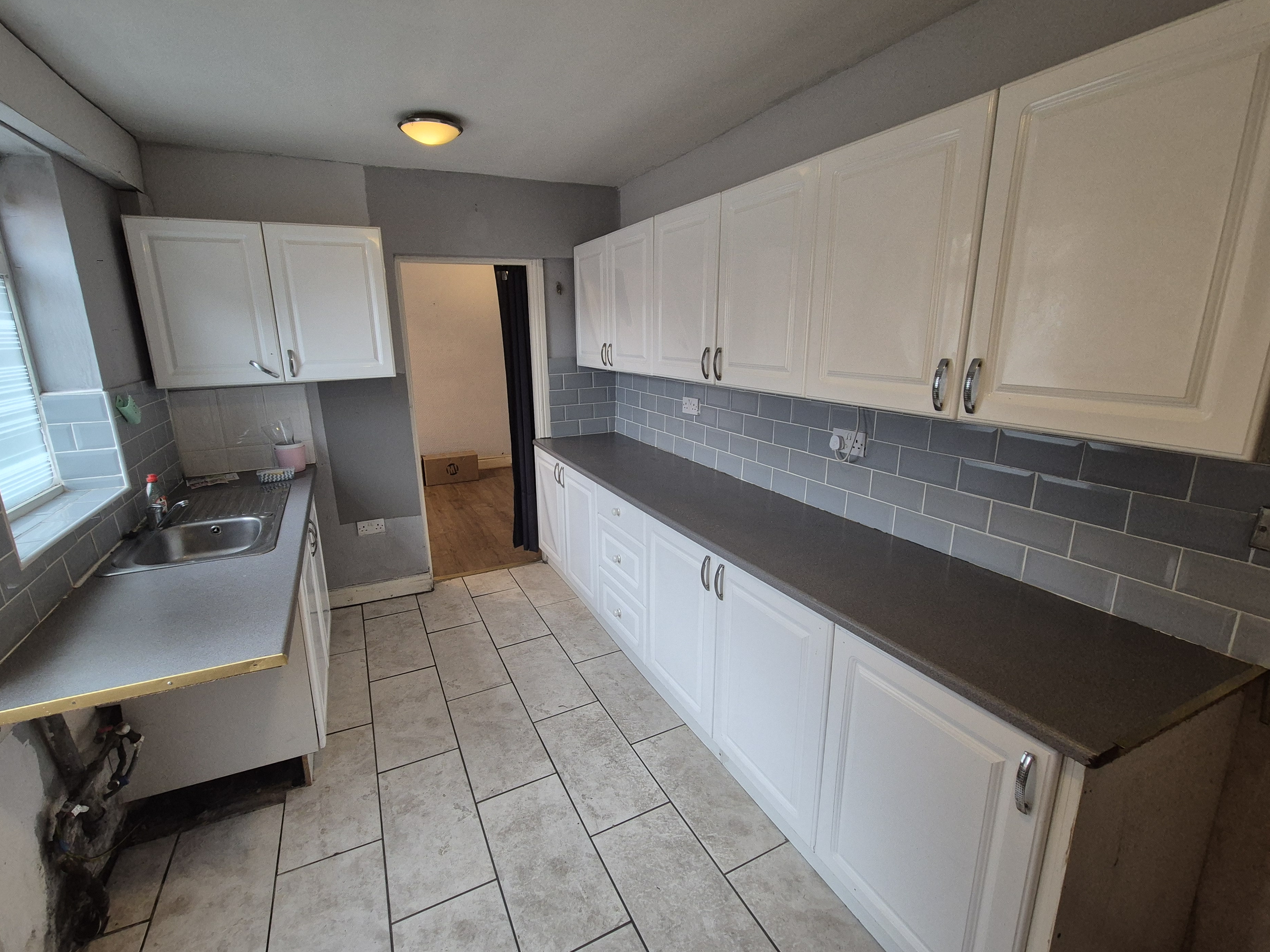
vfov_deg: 85.6
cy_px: 459
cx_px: 599
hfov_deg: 102.0
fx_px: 514
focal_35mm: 14
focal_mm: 2.2
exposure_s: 1/50
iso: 400
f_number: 2.2
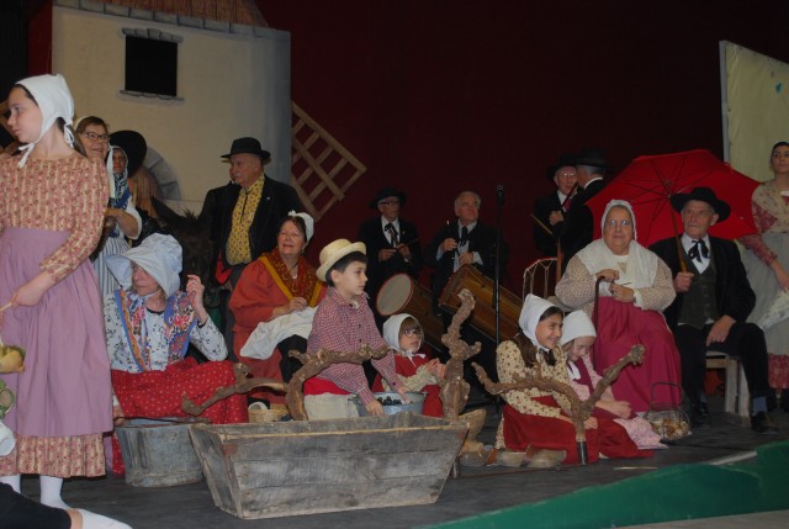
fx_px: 1120
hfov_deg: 38.8
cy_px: 264
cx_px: 394
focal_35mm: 51
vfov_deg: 26.6
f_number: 5
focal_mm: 34
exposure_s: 1/60
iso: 360
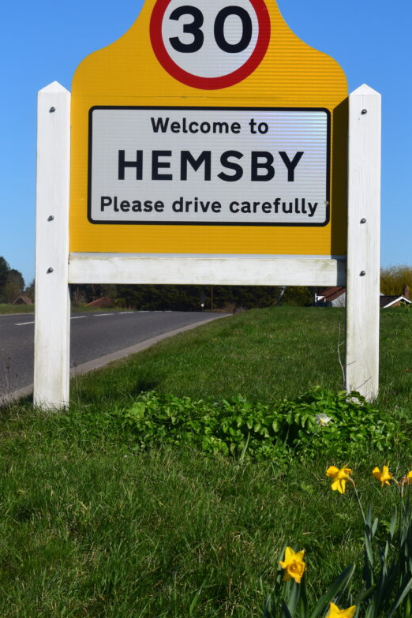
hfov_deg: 18.2
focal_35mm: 75
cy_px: 267
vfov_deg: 27.0
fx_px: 1287
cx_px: 234
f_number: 11
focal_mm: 34
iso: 200
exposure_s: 1/500
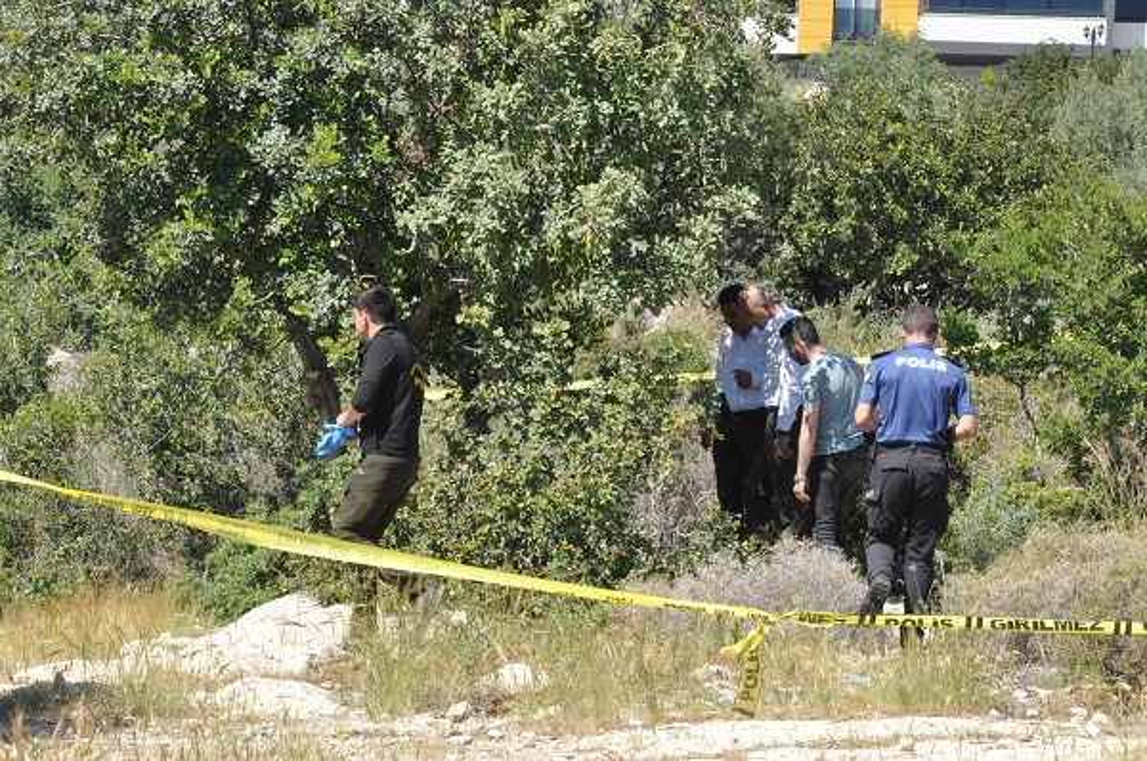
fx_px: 5010
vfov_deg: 8.7
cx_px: 574
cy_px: 380
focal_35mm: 158
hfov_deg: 13.1
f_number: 22
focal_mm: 105
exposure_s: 1/200
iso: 800
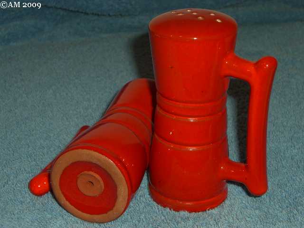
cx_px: 152
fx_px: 685
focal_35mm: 78
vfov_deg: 18.9
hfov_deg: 25.0
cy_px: 114
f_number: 8.6
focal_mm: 16.3
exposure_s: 1/30
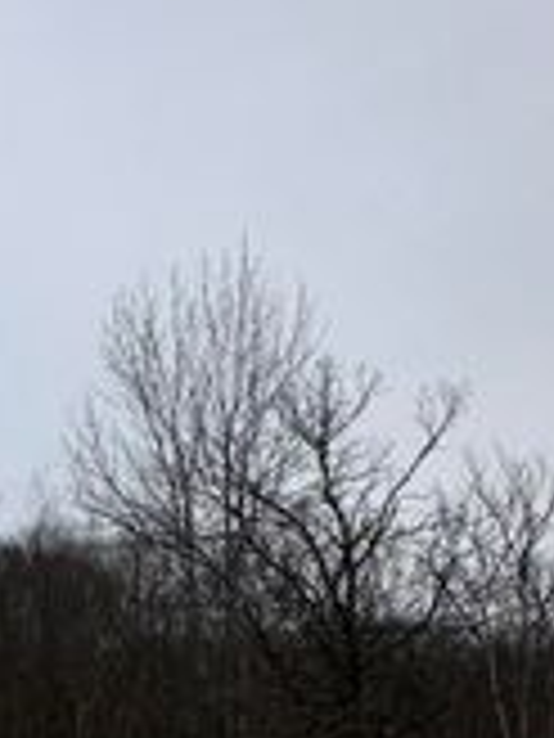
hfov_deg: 22.2
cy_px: 560
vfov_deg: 33.1
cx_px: -225
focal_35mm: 57
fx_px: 1216
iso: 50
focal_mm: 2.22
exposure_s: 1/2618
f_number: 2.2
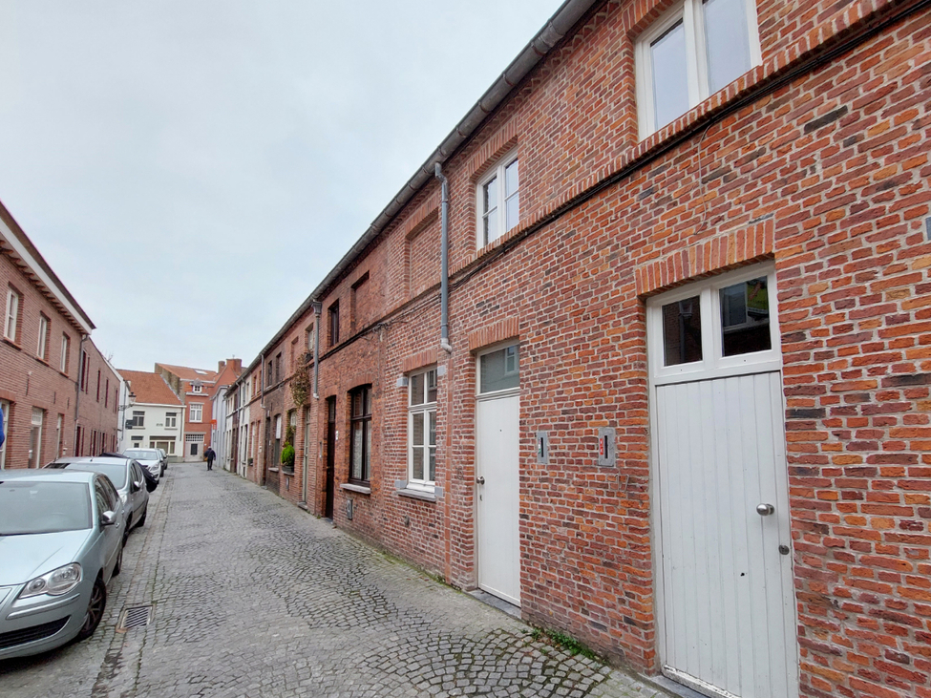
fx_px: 430
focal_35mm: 16
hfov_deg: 94.4
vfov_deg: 77.7
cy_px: 398
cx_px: 496
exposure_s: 1/132
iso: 50
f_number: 2.2
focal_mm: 1.74
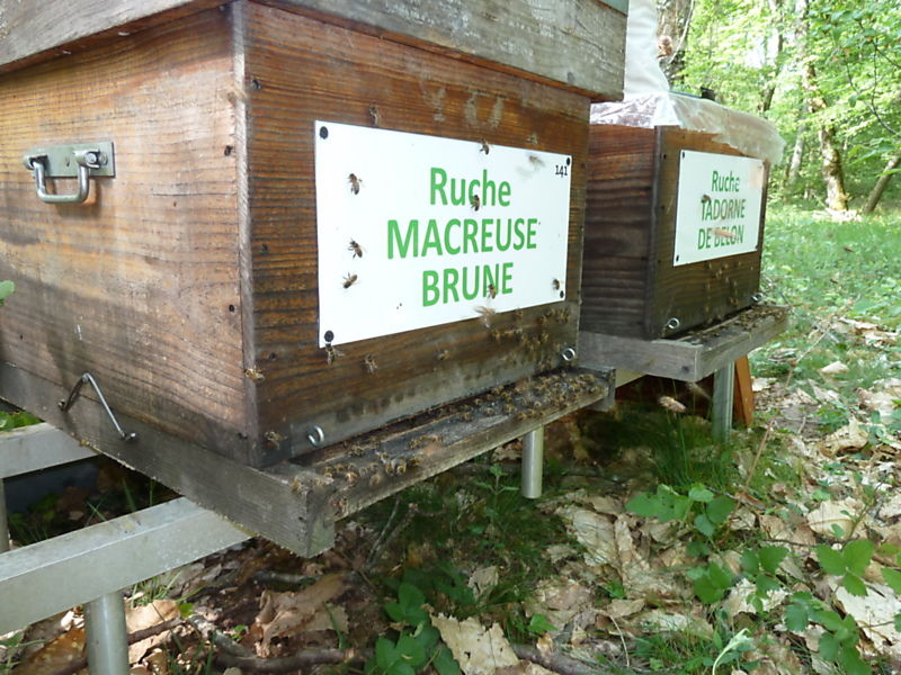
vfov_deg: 54.9
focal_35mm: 25
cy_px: 338
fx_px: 651
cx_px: 450
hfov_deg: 69.4
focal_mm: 4.1
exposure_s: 1/30
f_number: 3.3
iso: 100
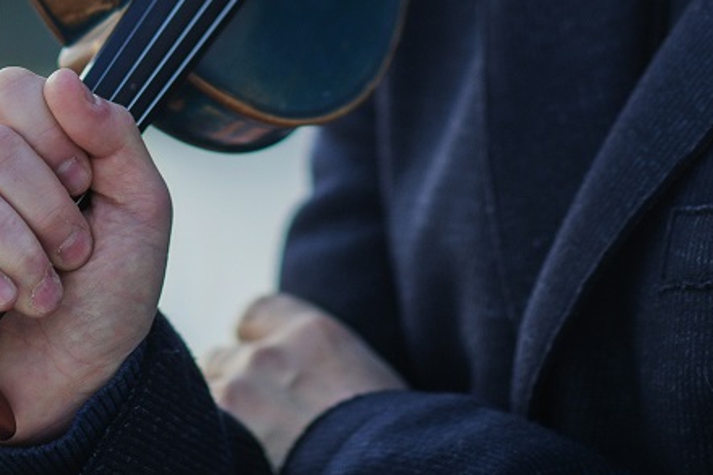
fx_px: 7800
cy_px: -354
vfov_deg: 3.5
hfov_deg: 5.2
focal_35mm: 394
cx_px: 494
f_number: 1.4
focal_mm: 105
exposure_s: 1/1000
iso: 100
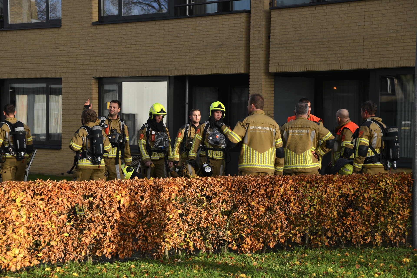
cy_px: 139
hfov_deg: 17.1
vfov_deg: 11.4
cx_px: 208
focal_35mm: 120
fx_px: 1390
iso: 500
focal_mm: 120
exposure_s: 1/400
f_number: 6.3
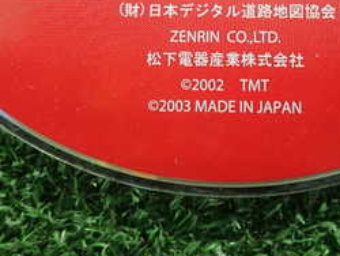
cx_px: 212
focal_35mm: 60
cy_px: 4
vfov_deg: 23.5
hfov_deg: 32.0
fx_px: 590
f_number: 2
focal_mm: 4.5
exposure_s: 1/60
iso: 125
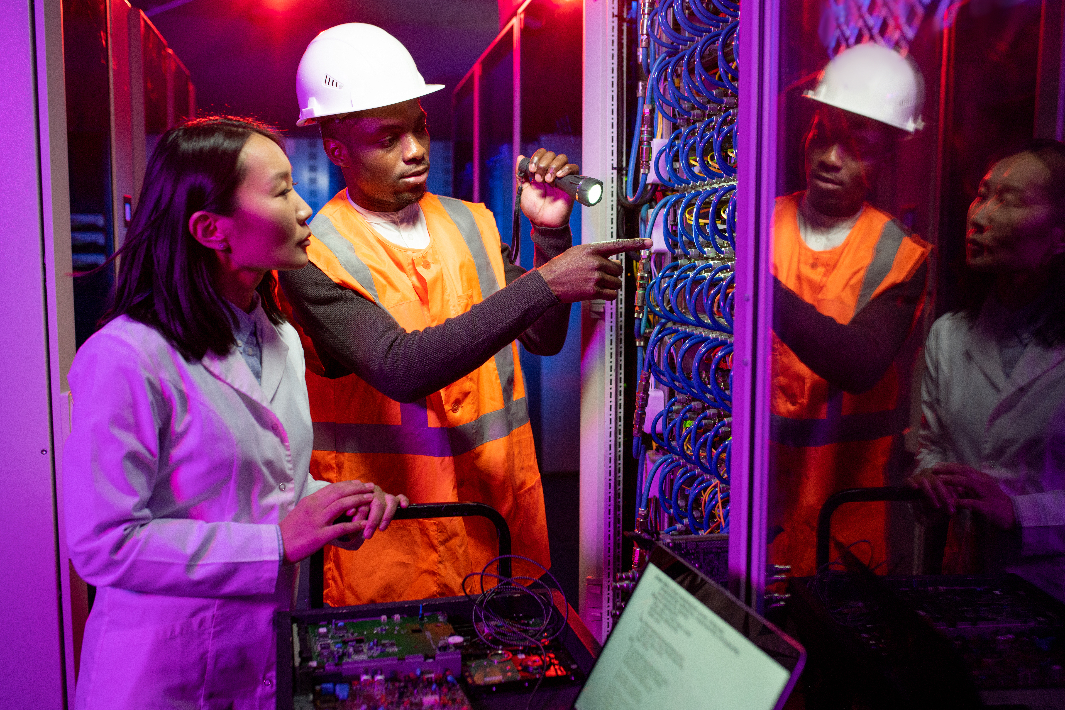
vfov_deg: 37.9
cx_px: 532
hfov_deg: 54.4
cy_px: 355
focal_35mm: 35
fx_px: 1035
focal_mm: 35
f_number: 2.8
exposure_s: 1/160
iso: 800
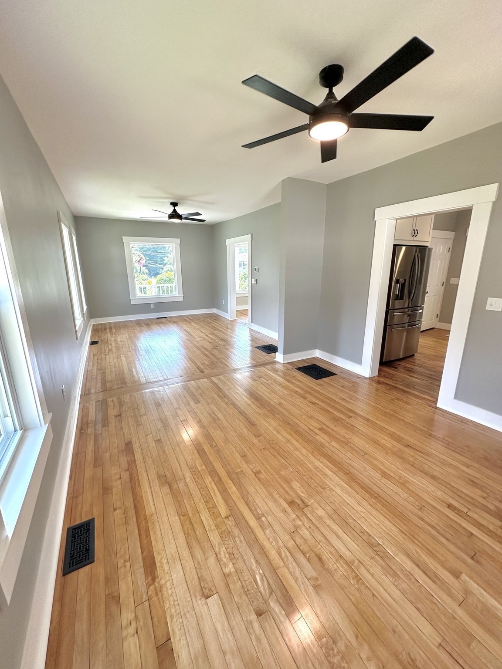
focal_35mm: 14
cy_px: 334
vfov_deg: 102.1
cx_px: 251
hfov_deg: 85.7
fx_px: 271
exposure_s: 1/120
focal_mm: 2.22
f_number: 2.2
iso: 100
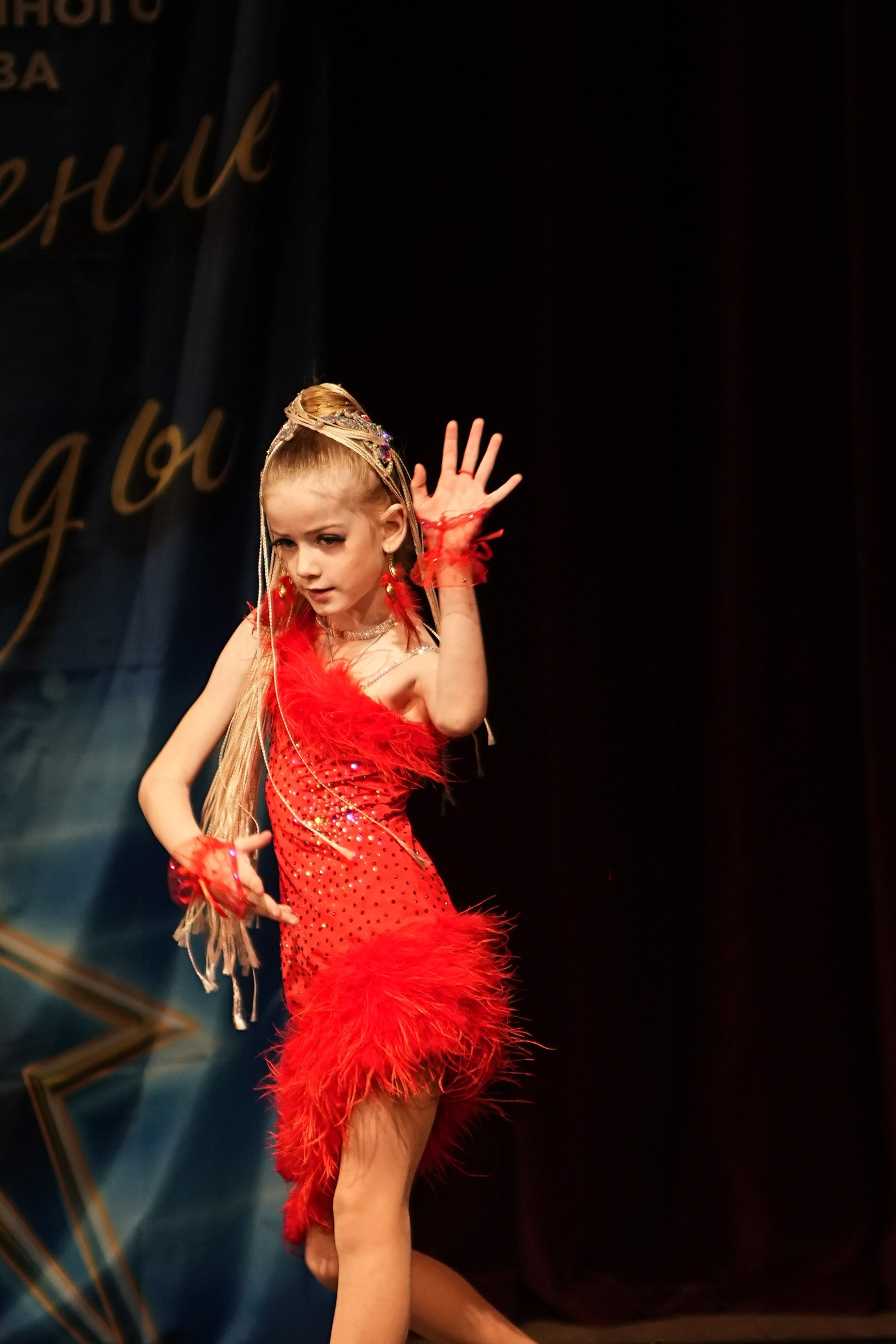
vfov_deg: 4.7
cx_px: 359
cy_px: 727
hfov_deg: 3.1
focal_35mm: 443
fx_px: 16533
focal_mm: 200
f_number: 2.8
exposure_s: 1/400
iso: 1250
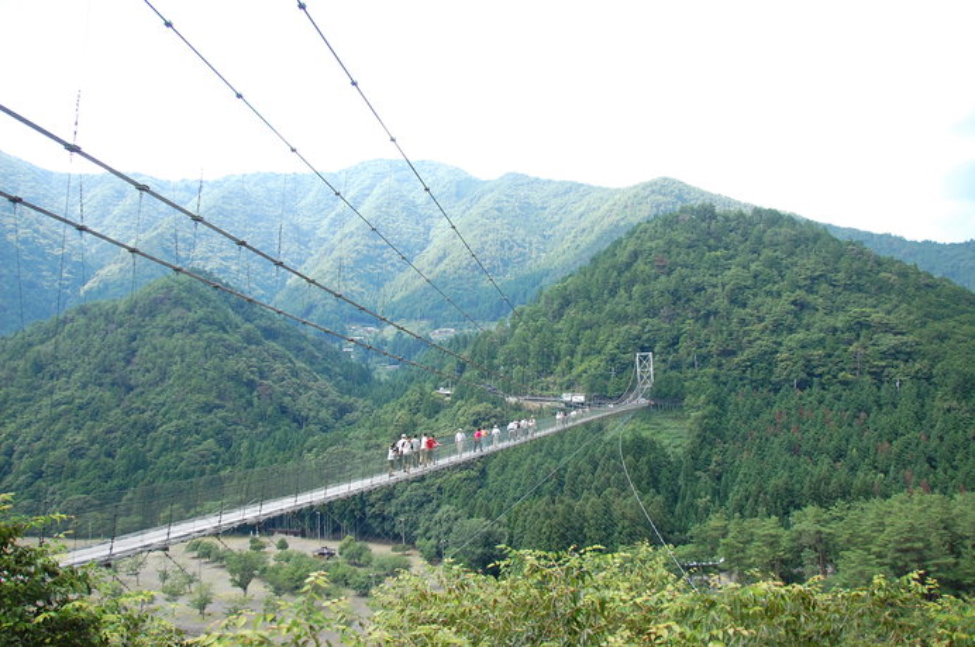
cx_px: 488
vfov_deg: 47.8
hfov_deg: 67.5
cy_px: 324
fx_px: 730
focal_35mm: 27
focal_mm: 18
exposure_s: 1/320
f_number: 3.5
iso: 200
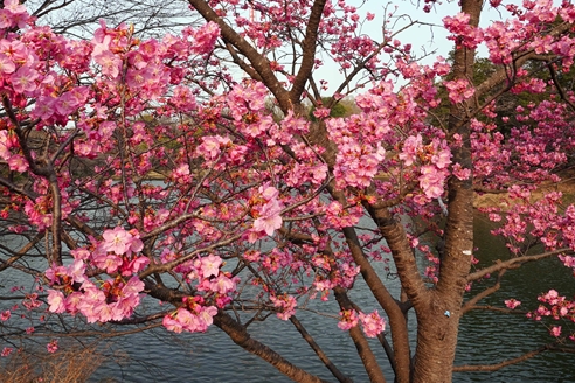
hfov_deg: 67.5
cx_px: 249
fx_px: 428
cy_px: 99
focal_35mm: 27
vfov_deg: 46.6
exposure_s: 1/100
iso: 200
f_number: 14
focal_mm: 11
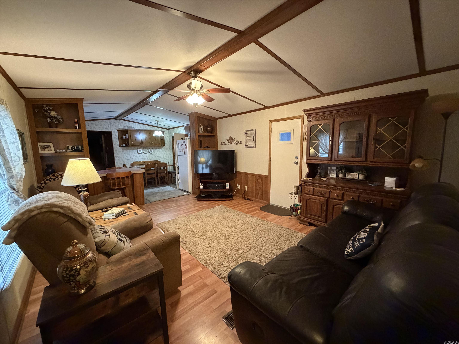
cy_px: 172
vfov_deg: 85.7
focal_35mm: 14
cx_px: 230
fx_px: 186
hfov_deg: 102.1
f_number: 2.2
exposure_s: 1/60
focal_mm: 2.22
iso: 1000
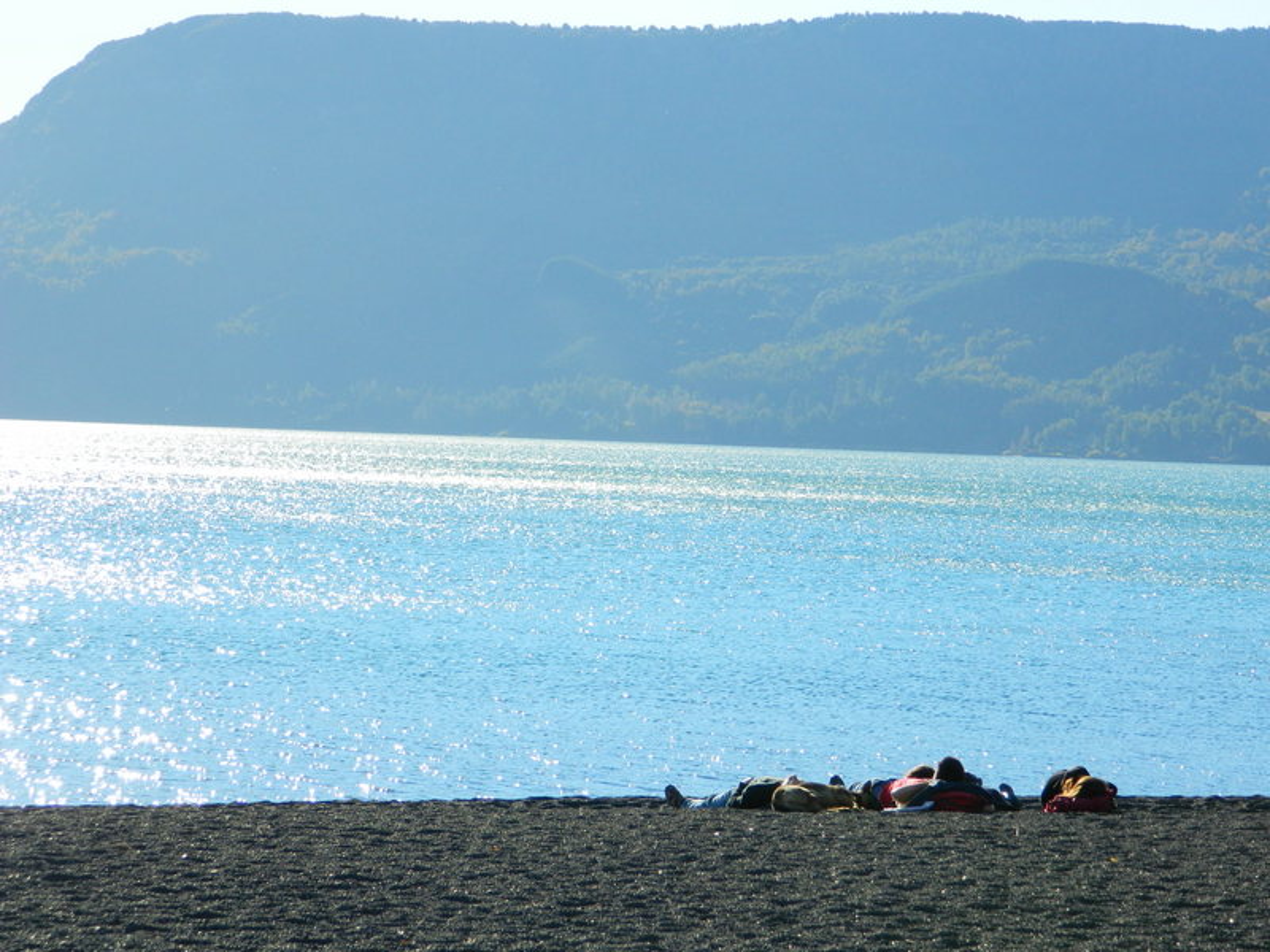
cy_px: 476
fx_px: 4733
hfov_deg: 15.3
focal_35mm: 129
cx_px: 635
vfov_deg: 11.5
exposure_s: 1/400
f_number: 4.7
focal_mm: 23.2
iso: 80
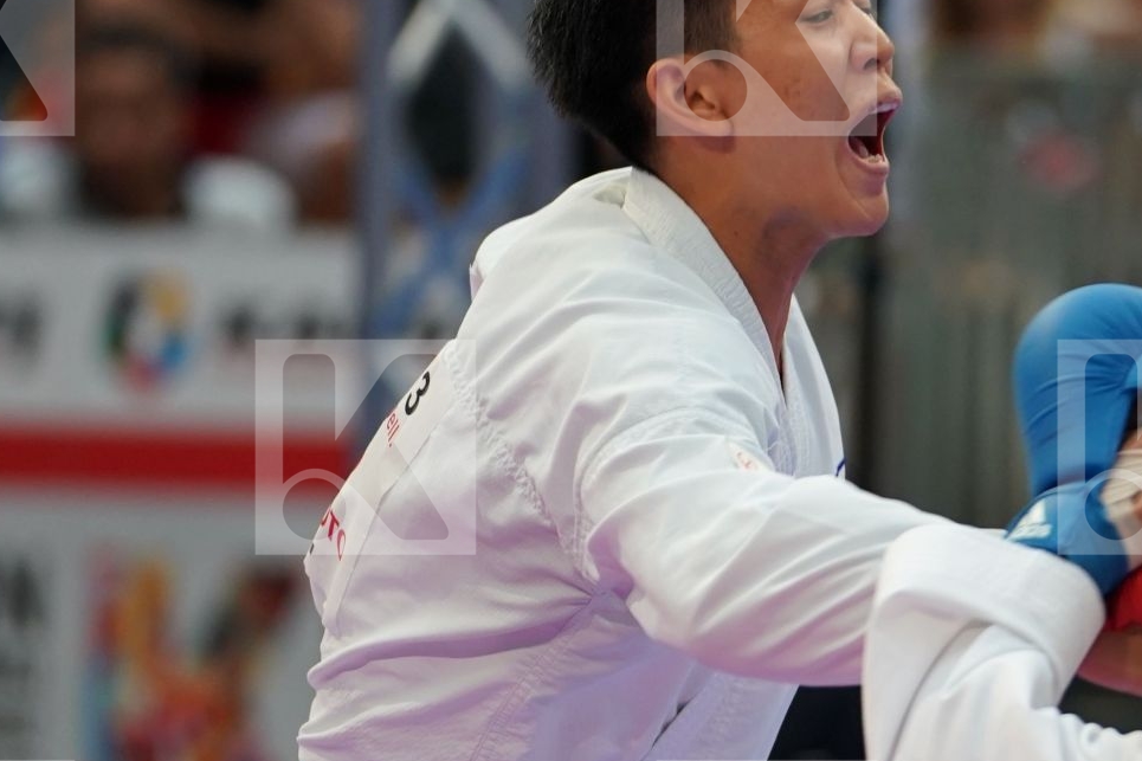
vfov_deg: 2.6
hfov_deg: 3.9
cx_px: 767
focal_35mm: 528
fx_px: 16745
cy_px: 447
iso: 1250
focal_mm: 189
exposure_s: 1/800
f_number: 2.8
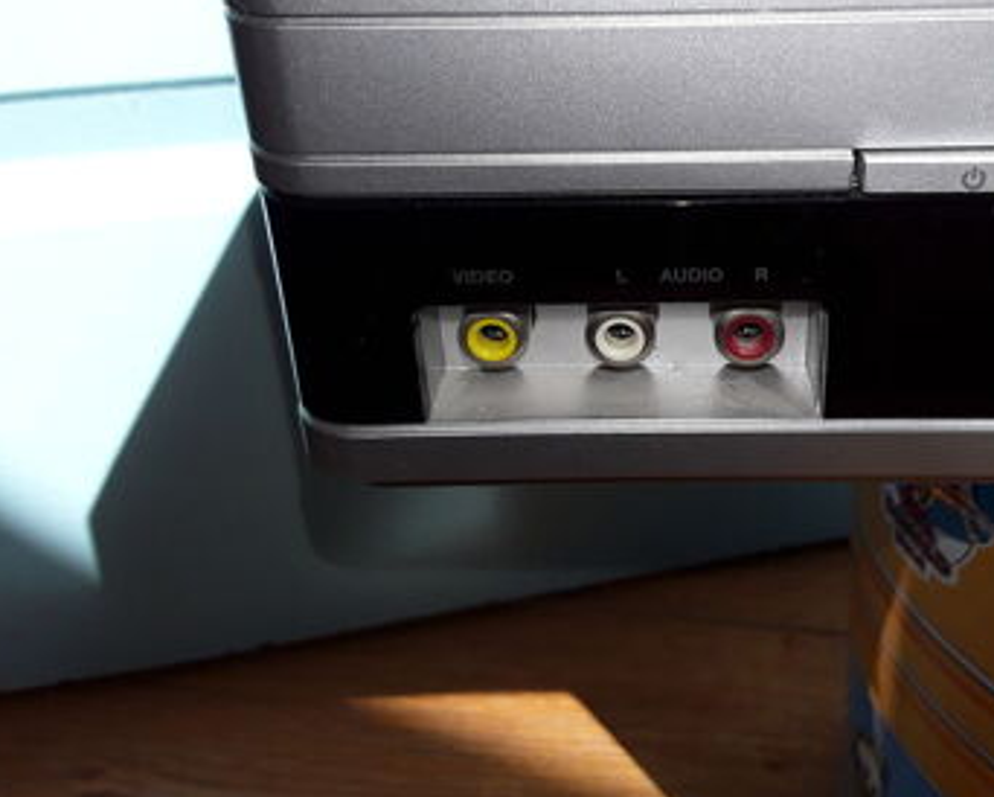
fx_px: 1089
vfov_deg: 39.8
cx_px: 663
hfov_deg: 48.2
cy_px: 279
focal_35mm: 37
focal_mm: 2.91
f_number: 1.9
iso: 40
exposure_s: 1/531
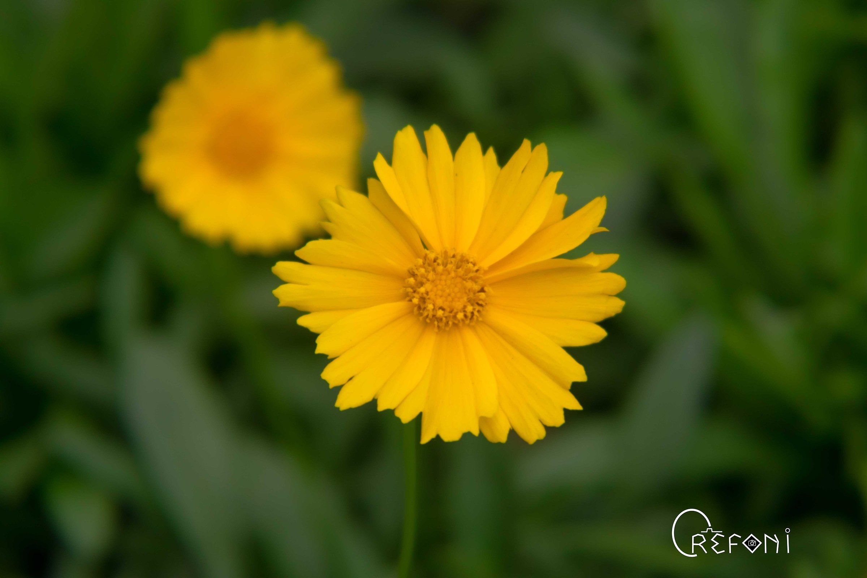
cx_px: 434
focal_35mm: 82
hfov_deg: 24.6
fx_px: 1987
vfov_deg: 16.6
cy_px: 289
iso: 360
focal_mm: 55
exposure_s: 1/640
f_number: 5.6
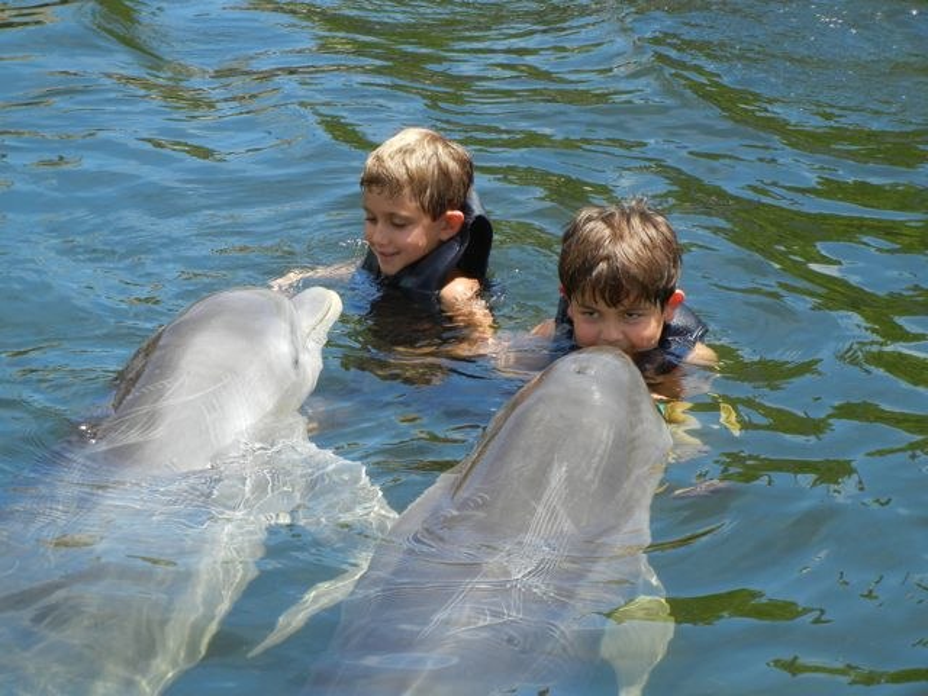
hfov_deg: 14.8
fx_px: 3566
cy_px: 348
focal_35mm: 133
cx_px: 464
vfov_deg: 11.1
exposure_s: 1/447
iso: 160
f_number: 4.6
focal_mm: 24
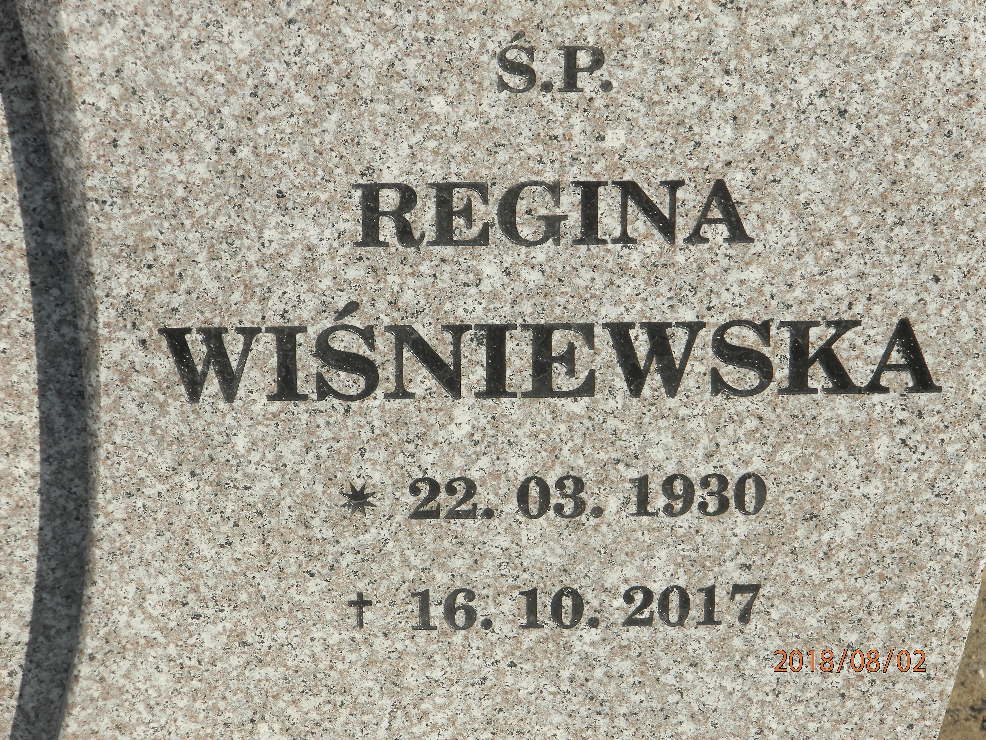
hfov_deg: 14.9
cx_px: 493
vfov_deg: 11.2
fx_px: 3760
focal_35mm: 132
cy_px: 370
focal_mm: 23.6
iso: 80
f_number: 4.7
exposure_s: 1/640
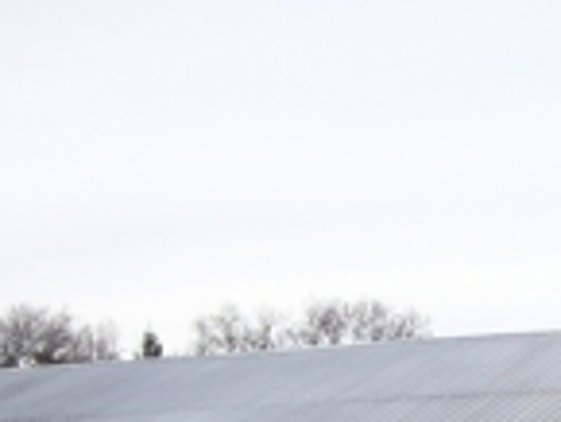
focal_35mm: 99
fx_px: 1606
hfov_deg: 19.5
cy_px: 356
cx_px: 495
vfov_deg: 14.8
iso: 80
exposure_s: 1/701
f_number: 2.7
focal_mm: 6
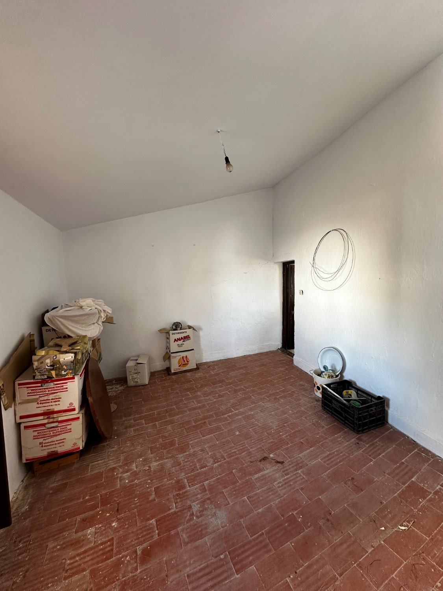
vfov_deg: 102.1
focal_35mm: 14
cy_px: 296
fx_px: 239
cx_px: 222
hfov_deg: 85.7
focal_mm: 2.22
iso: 125
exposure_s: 1/99
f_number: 2.2
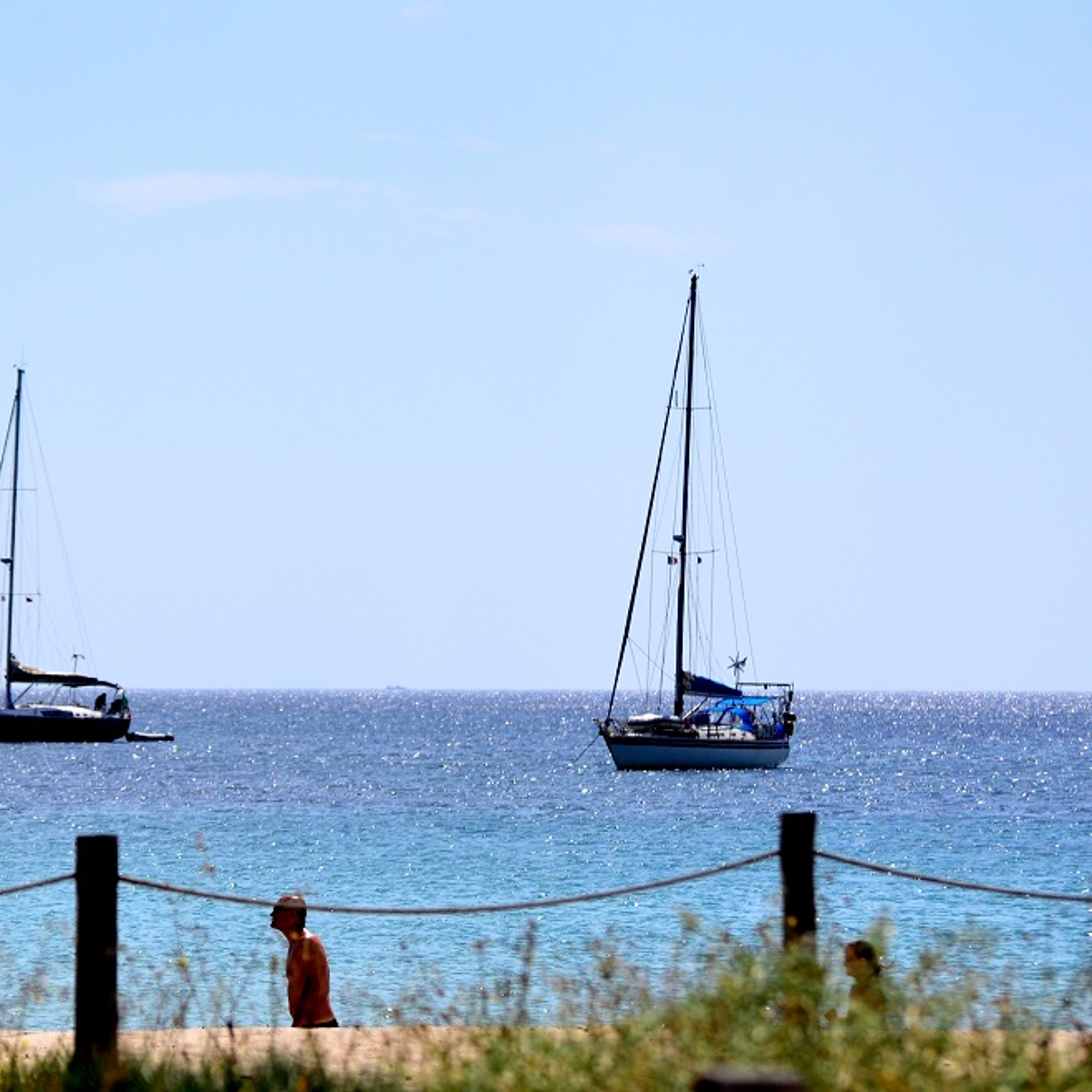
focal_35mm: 216
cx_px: 384
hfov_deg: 8.1
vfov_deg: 8.1
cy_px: 546
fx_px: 7709
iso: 560
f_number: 4.8
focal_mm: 112
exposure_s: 1/8000
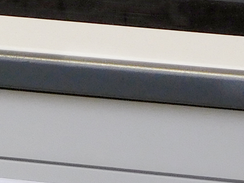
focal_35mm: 323
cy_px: 204
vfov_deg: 4.6
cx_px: -211
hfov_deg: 6.0
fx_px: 2277
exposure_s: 1/30
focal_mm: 9
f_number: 3.8
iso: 180
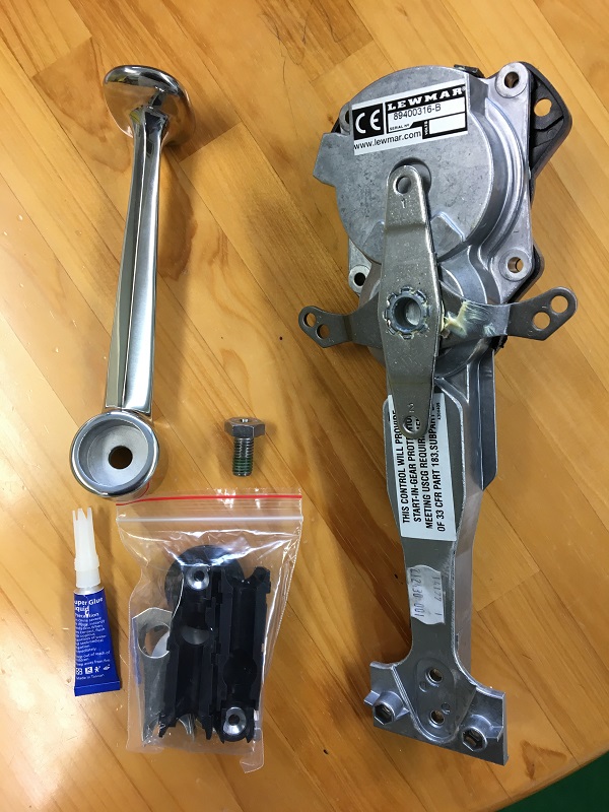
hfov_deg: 48.2
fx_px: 680
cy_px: 406
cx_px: 304
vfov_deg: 61.7
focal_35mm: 29
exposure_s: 1/30
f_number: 2.2
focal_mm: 4.15
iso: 50
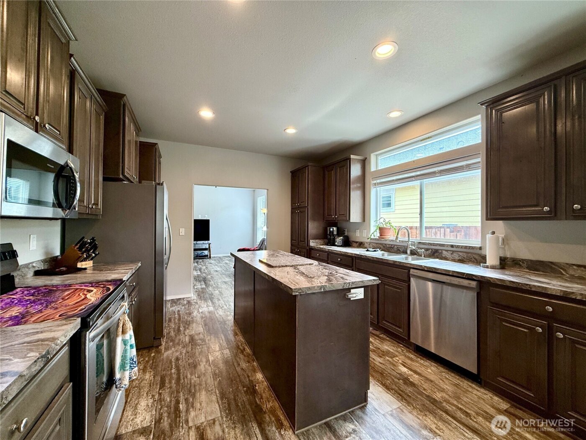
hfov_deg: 102.1
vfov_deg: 85.7
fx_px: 237
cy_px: 220
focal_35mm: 14
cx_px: 293
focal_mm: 2.22
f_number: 2.2
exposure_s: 1/120
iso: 160
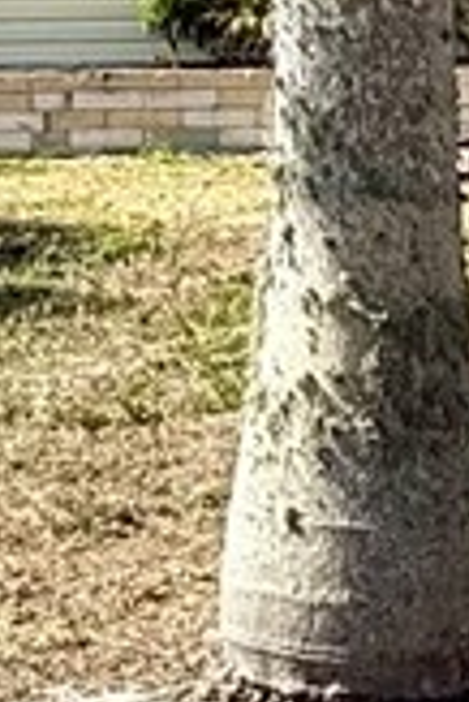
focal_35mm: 143
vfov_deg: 14.2
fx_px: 2788
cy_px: 116
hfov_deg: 9.5
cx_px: 585
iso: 50
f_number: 2.2
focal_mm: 2.22
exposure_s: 1/1368
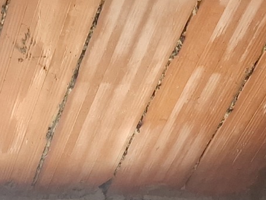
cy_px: 566
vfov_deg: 9.4
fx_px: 1007
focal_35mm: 131
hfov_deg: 13.6
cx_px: -200
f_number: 1.8
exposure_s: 1/100
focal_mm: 6.4
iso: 500
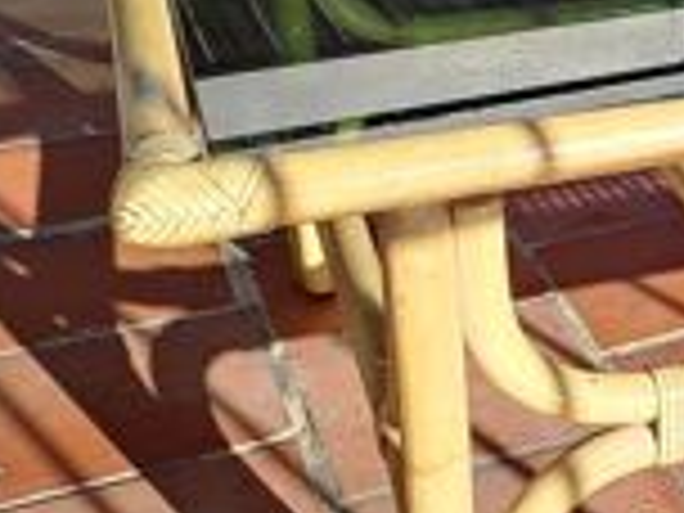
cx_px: 990
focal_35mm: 79
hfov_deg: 21.3
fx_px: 1561
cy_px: 189
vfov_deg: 18.6
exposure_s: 1/1126
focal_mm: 4.65
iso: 32
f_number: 1.8
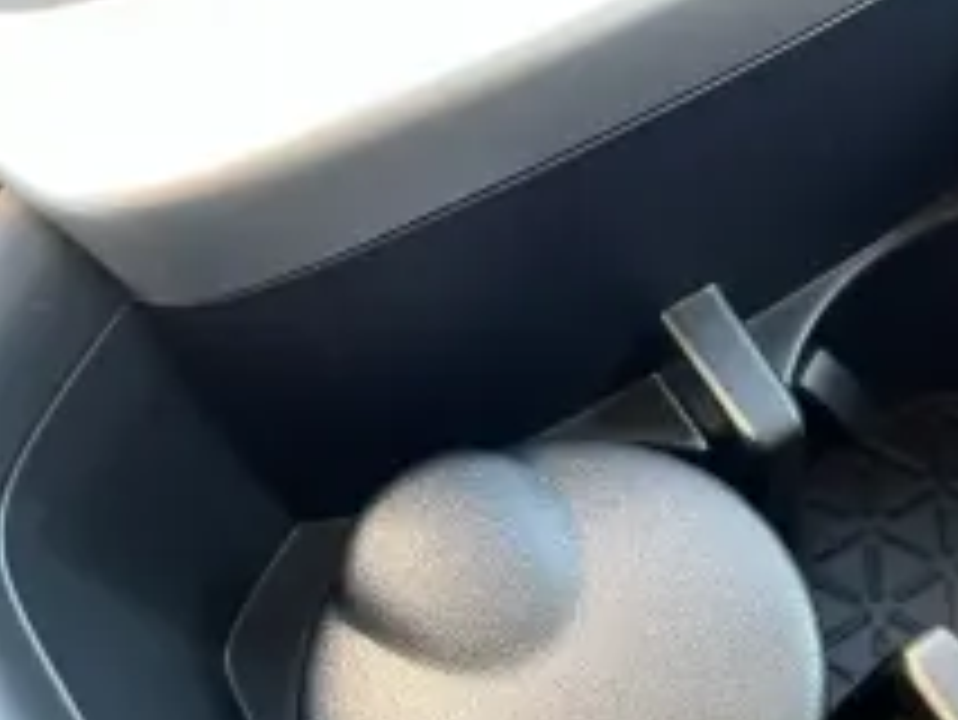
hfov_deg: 40.6
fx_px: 1218
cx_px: 805
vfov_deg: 32.1
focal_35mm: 44
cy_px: 562
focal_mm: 5.7
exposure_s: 1/60
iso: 160
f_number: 1.5
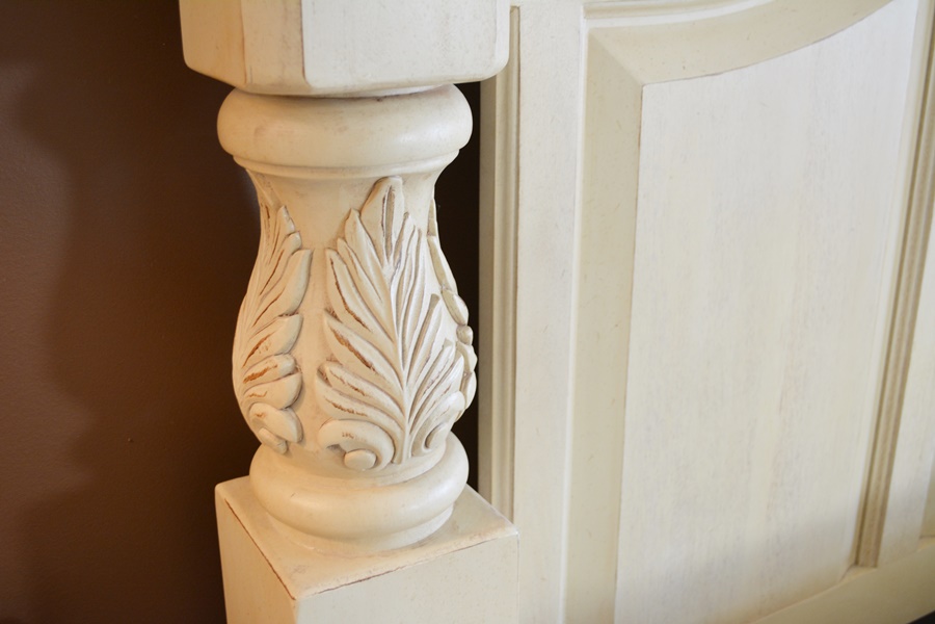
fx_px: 1013
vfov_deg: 34.2
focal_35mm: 39
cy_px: 312
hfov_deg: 49.6
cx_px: 468
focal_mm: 26
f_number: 4.2
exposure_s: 1/40
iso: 800
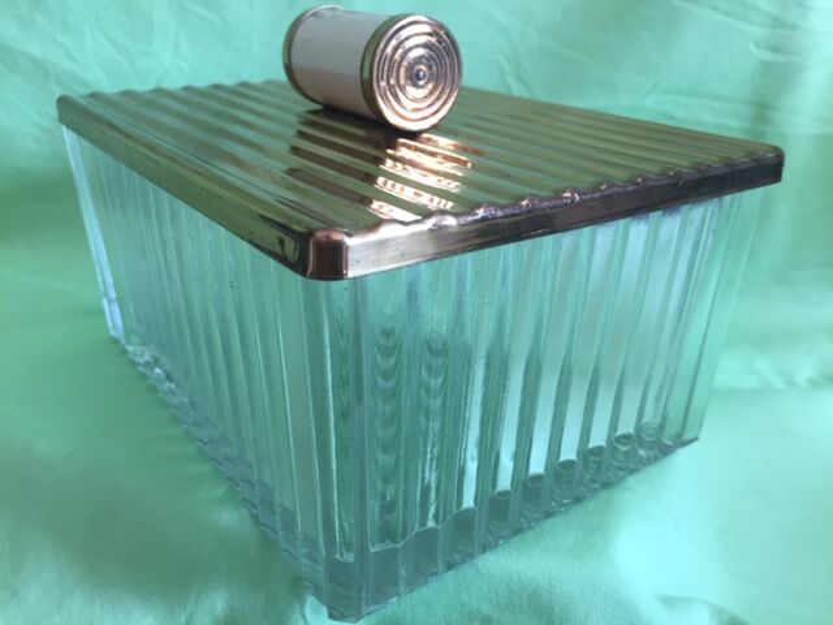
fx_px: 698
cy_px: 312
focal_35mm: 29
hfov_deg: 61.7
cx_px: 416
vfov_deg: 48.2
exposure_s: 1/33
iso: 40
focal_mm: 4.15
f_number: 2.2
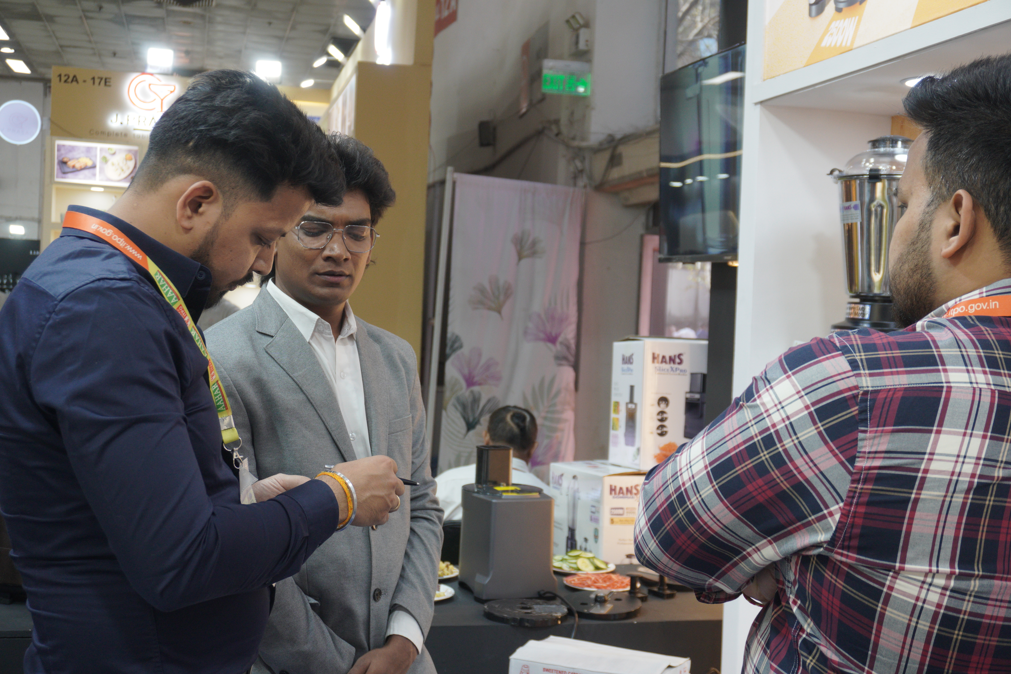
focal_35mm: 45
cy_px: 337
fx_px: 1264
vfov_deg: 29.9
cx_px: 506
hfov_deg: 43.6
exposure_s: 1/125
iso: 640
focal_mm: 30
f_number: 5.6
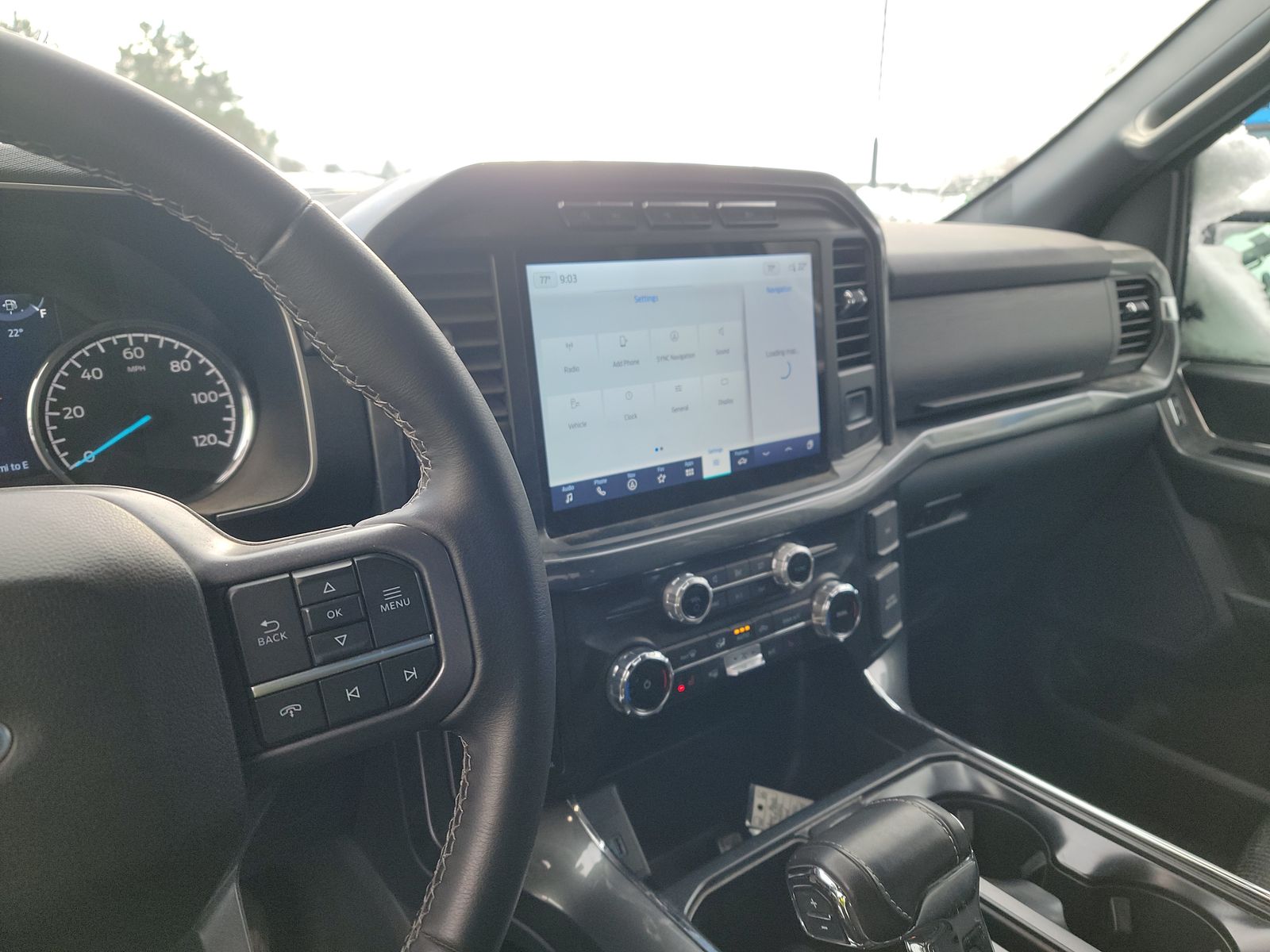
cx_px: 635
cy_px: 476
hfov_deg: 71.6
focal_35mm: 24
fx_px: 881
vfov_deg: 56.8
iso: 79
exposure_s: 1/119
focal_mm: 6.7
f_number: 1.8
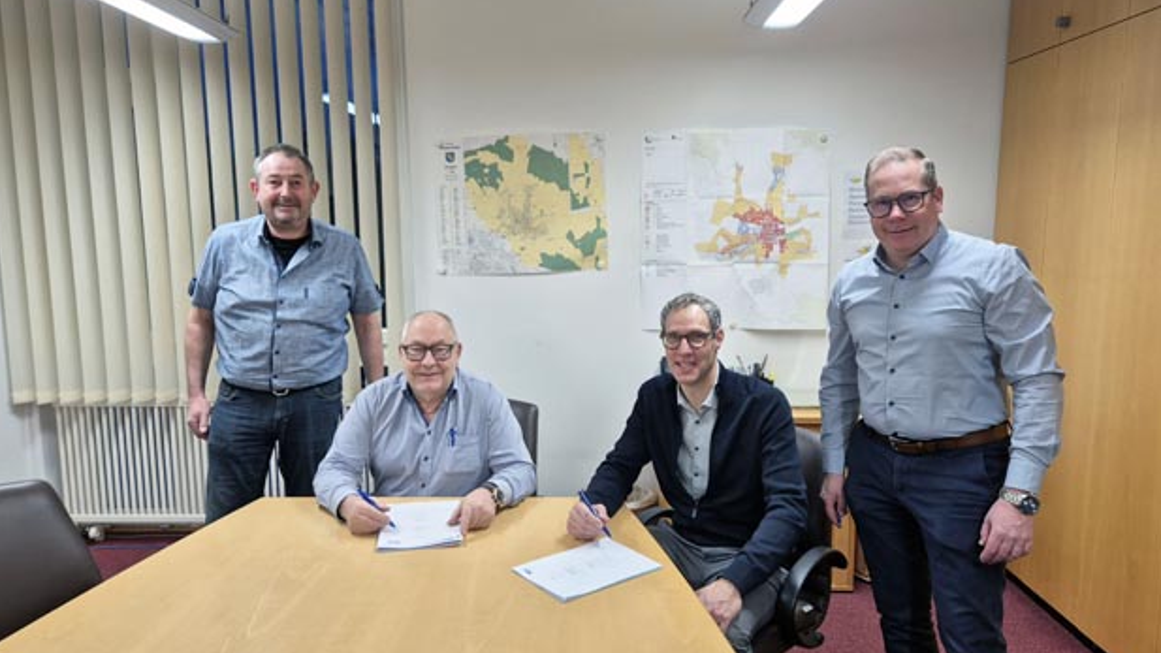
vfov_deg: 44.4
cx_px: 566
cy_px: 339
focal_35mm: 26
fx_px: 800
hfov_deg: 71.9
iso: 64
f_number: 1.8
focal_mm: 5.4
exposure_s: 1/100
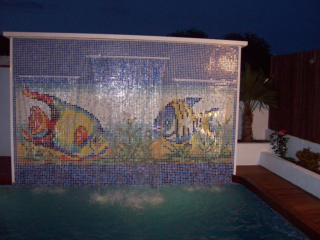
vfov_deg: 38.7
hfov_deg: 50.1
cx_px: 164
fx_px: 342
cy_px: 120
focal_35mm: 37
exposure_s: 1/45.3
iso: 140
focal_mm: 6
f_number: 2.7
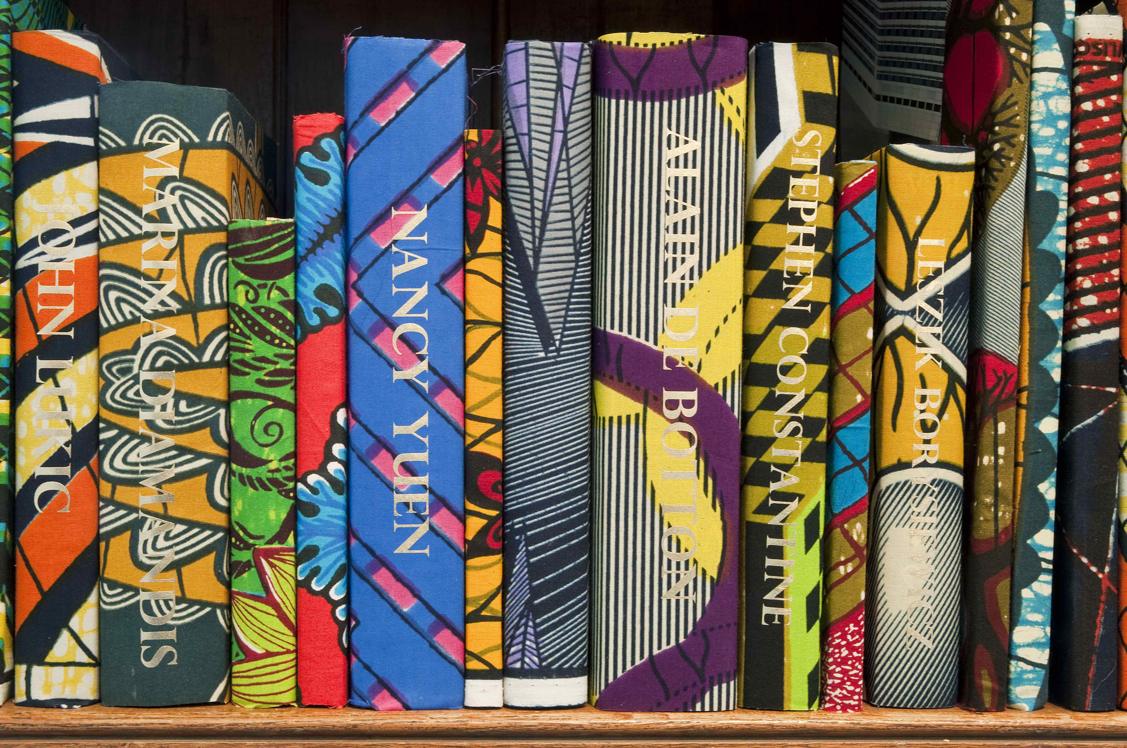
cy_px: 374
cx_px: 564
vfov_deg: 26.4
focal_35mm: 51
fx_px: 1595
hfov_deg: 38.9
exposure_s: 3
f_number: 11
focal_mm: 34
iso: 100
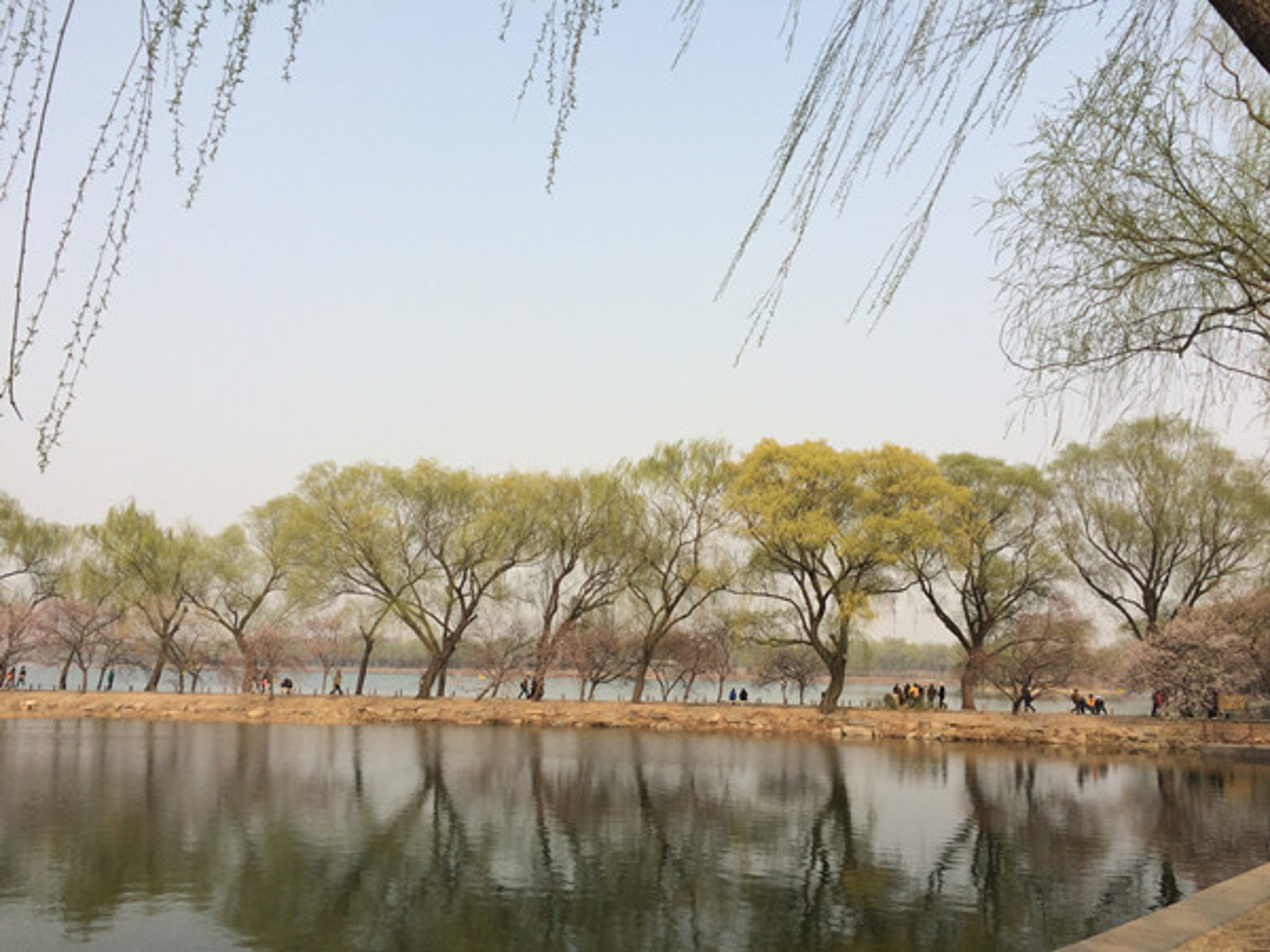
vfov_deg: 48.2
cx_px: 635
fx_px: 1064
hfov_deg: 61.7
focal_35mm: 29
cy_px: 476
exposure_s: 1/1866
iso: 32
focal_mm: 4.15
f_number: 2.2
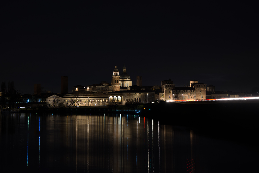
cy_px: 86
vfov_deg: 15.7
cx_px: 130
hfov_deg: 23.4
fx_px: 626
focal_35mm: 87
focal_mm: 58
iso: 100
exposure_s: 15
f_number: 8
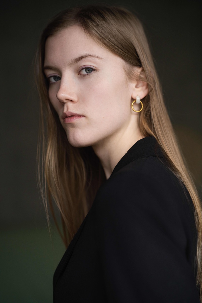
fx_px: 715
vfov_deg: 23.9
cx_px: 101
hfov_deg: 16.1
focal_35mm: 85
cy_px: 152
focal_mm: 85
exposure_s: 1/1250
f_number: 2
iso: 1250
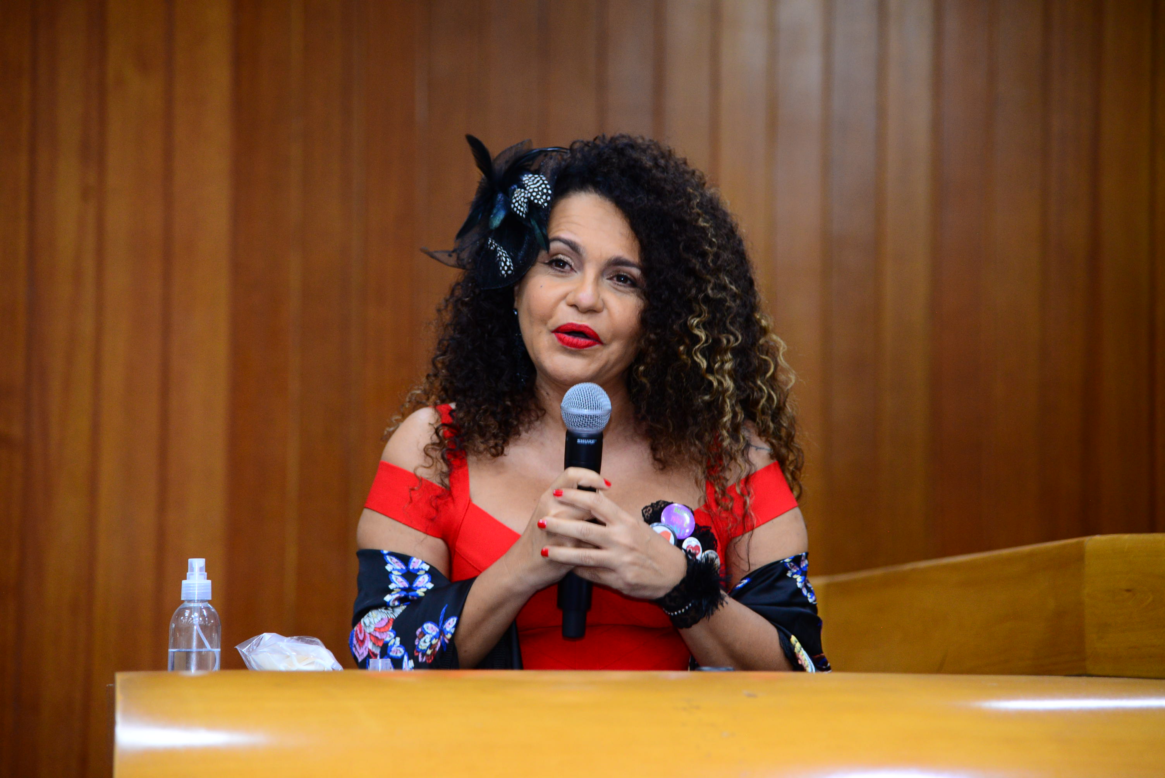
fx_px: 3885
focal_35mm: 120
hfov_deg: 17.1
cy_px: 389
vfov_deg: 11.4
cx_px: 582
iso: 1600
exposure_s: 1/60
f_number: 4
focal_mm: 120
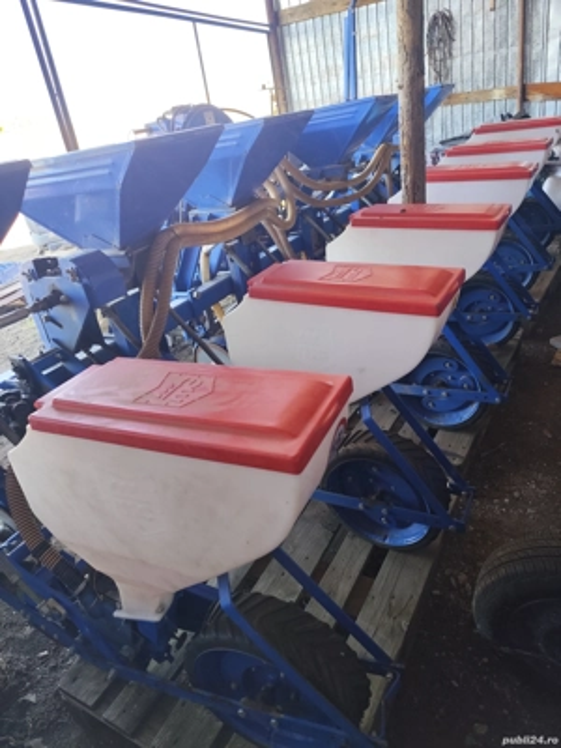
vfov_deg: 73.9
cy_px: 374
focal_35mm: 23
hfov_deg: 58.9
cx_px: 280
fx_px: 497
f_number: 1.65
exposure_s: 1/100
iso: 125
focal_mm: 6.19
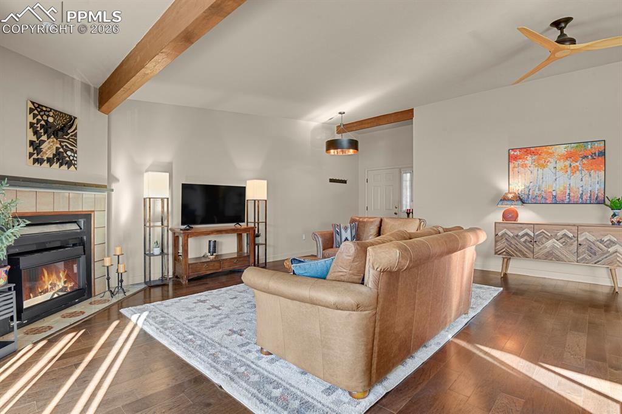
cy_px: 207
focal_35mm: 17
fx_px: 294
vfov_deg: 70.4
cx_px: 311
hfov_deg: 93.3
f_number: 8
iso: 250
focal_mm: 17
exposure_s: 3
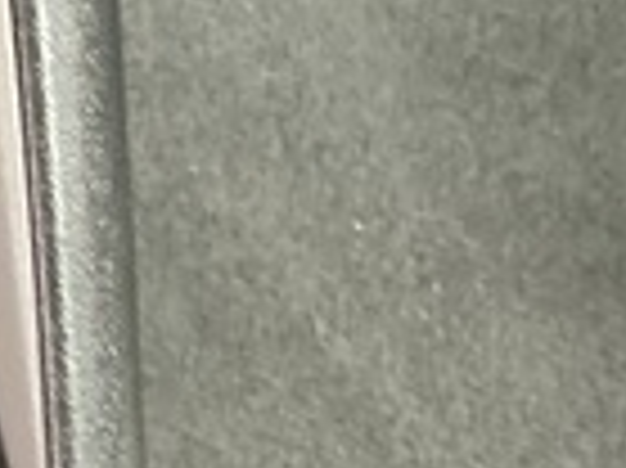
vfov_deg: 7.4
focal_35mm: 200
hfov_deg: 9.5
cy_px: 27
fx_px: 3614
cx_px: -401
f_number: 1.8
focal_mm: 3
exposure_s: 1/30
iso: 500
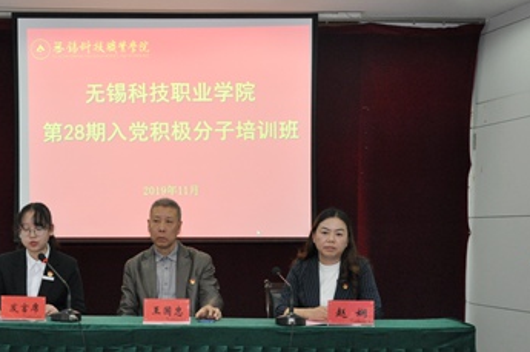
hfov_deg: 33.2
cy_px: 256
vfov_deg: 22.5
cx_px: 175
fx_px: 879
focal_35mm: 60
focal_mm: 25
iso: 800
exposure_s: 1/60
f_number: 4
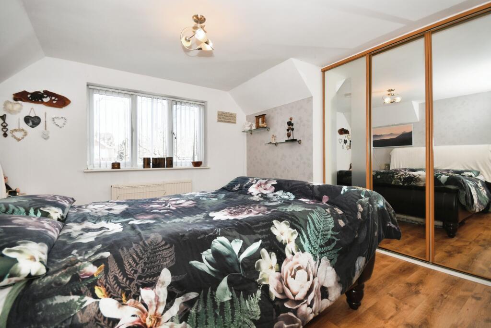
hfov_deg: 100.4
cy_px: 164
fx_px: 205
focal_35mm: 15
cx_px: 246
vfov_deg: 77.3
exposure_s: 1/60
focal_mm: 10
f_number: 8
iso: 400
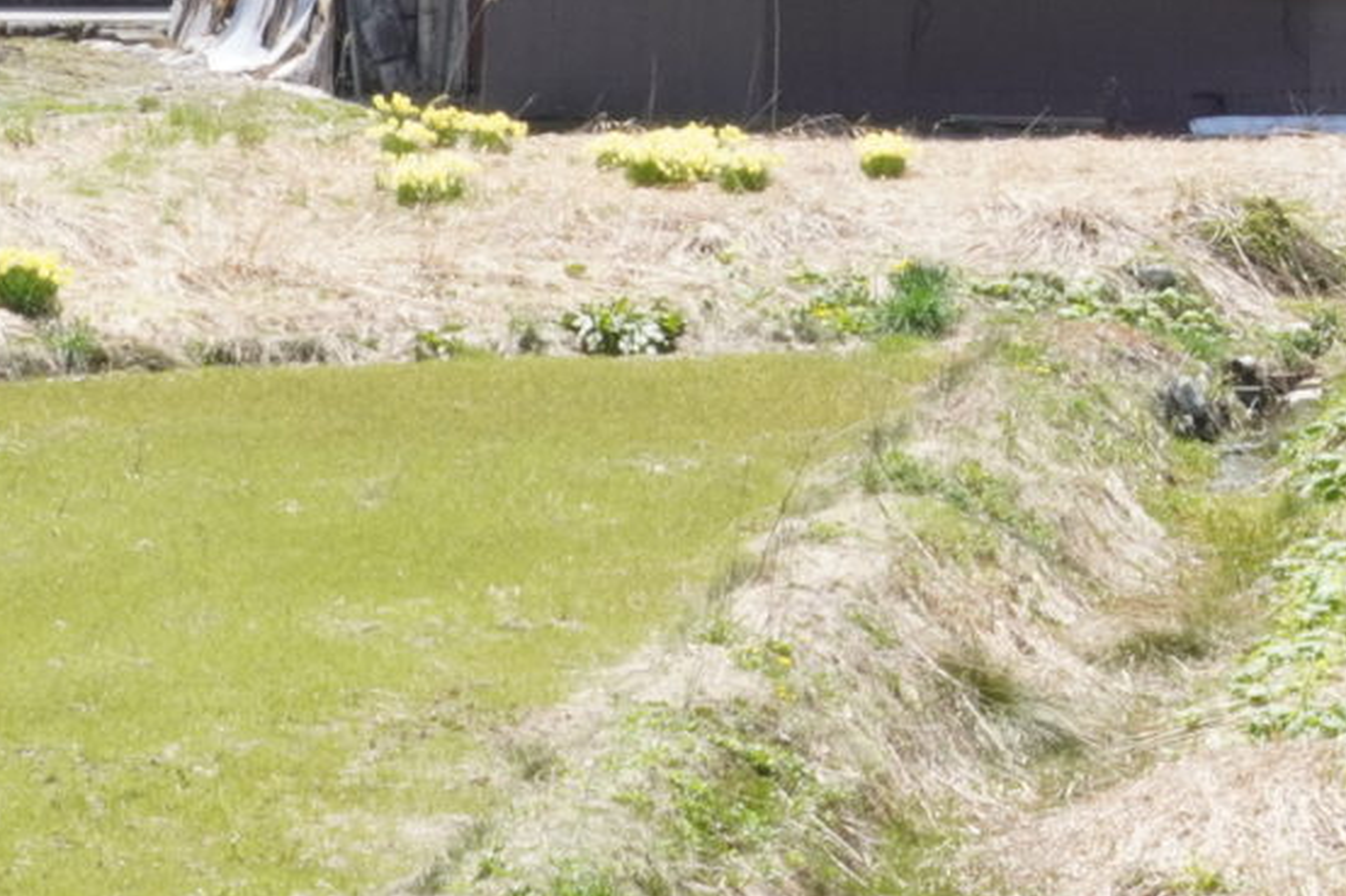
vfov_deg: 5.0
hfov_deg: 7.6
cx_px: 1640
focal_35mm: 270
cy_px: -810
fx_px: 10103
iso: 500
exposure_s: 1/60
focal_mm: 39
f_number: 22
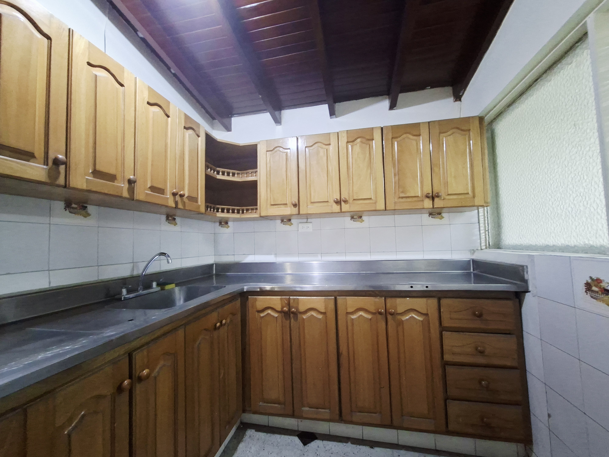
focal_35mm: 13
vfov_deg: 89.9
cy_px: 228
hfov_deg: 106.2
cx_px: 304
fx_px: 229
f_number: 2.2
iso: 400
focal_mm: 1.74
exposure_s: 1/20
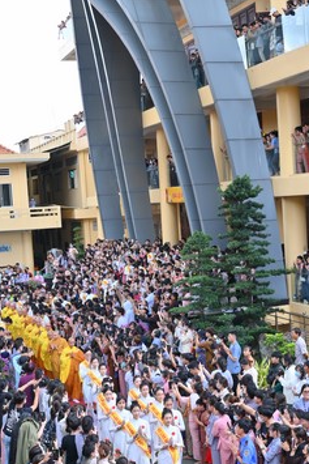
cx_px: 246
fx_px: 823
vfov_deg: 31.4
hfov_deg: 21.0
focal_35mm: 64
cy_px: 256
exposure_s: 1/100
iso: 100
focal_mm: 35
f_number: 5.6
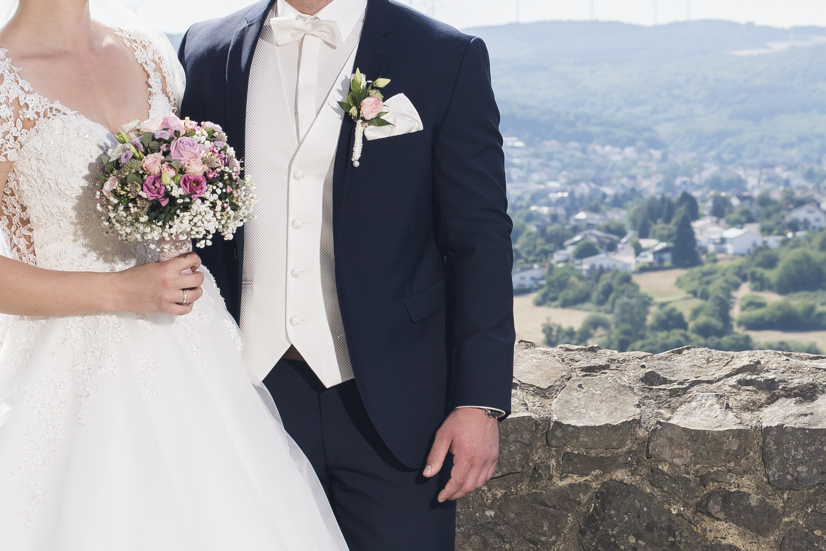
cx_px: 634
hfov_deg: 12.9
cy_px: 311
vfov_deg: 8.6
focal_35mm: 159
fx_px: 3649
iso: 100
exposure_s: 1/500
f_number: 8
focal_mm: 50
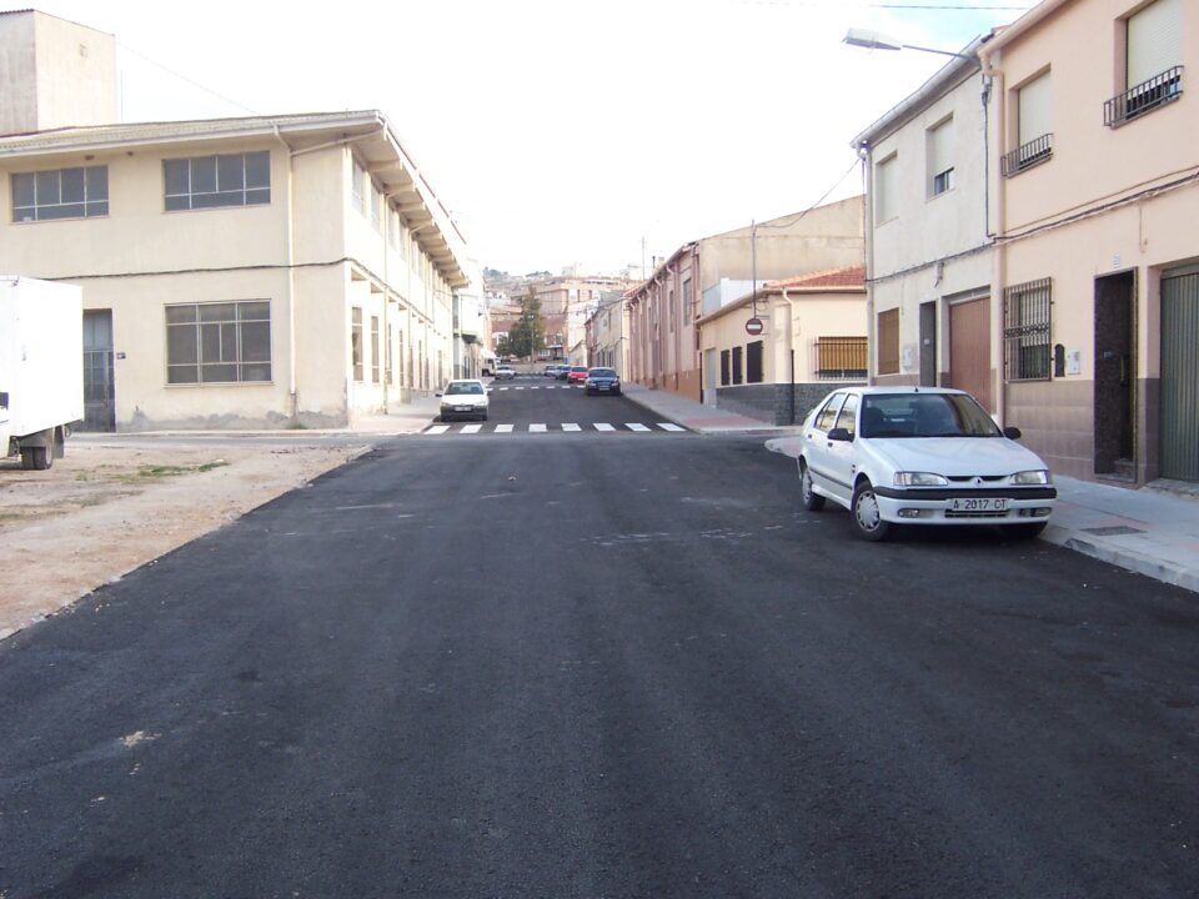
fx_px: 1247
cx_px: 600
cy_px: 450
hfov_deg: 51.4
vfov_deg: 39.7
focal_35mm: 36
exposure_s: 1/250
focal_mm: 5.6
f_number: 3.4
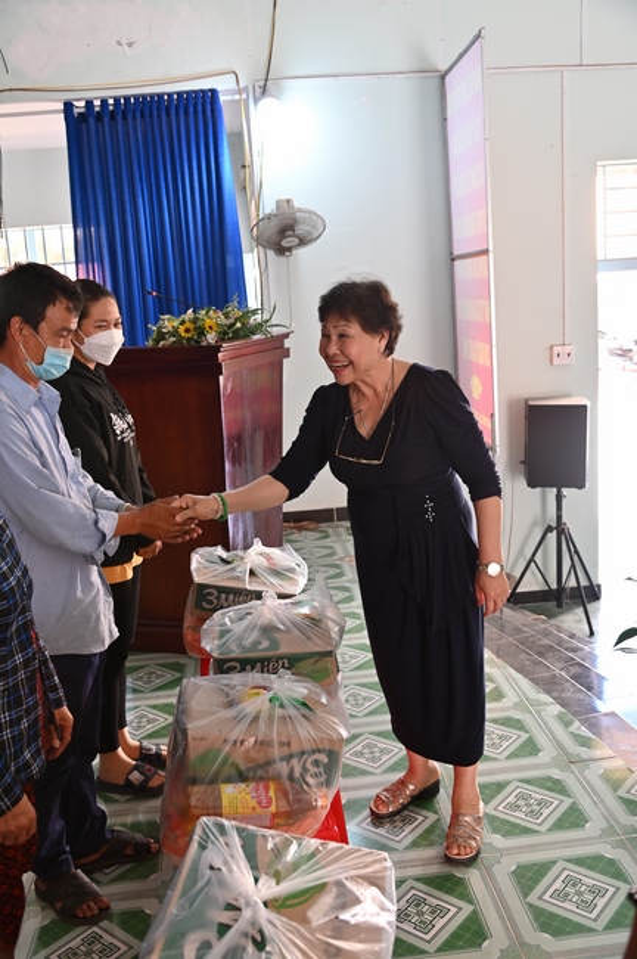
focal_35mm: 34
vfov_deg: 55.8
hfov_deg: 38.8
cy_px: 480
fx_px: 904
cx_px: 318
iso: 800
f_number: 5
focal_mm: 34
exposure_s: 1/50
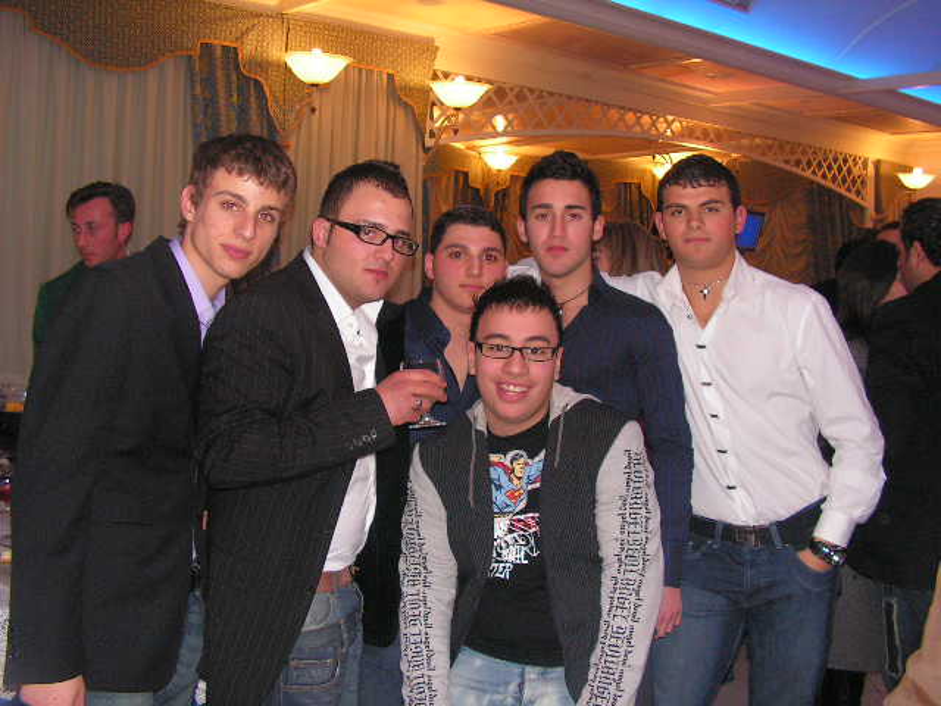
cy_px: 353
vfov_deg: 38.7
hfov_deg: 50.1
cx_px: 470
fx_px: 1006
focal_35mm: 37
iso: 200
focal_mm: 6.2
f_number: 3.2
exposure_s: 1/40
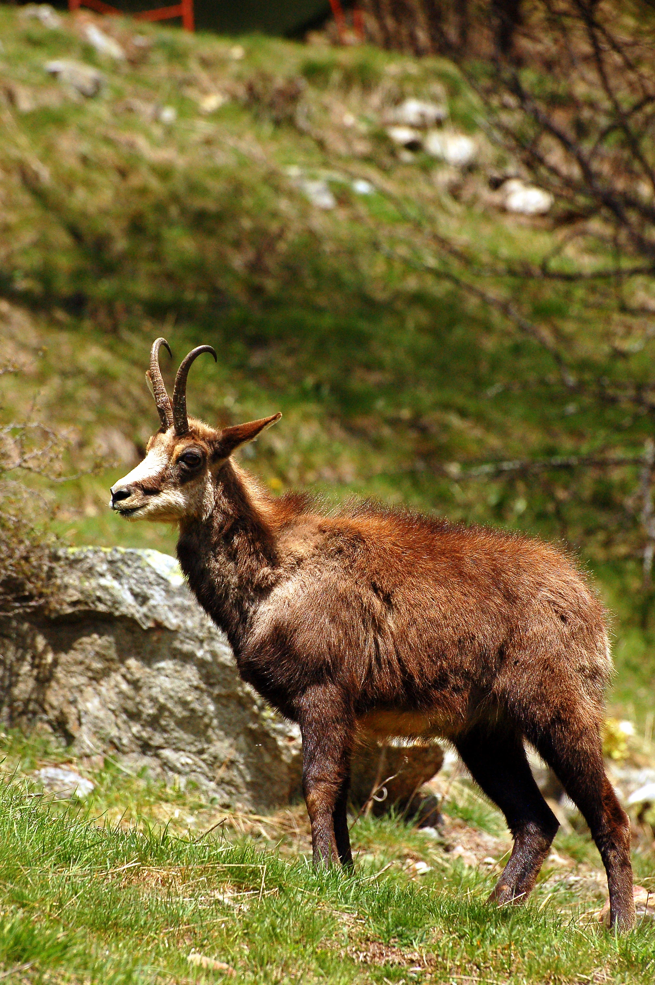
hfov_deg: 4.6
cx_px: 328
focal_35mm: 300
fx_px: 8202
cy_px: 492
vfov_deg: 6.9
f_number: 6.3
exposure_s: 1/2500
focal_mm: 200
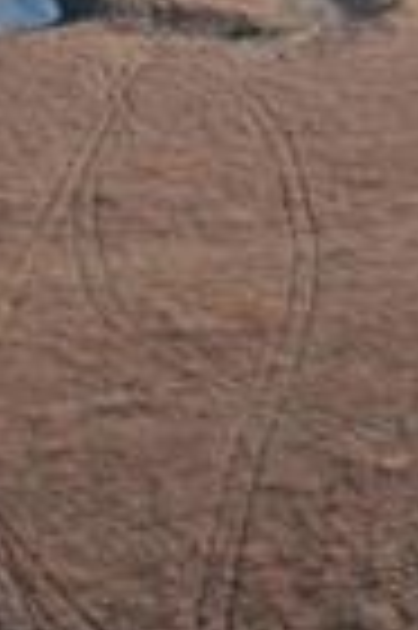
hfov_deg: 7.9
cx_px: 1002
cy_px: 513
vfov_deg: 12.7
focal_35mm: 161
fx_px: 2811
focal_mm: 8.38
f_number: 2.8
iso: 200
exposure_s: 1/1250
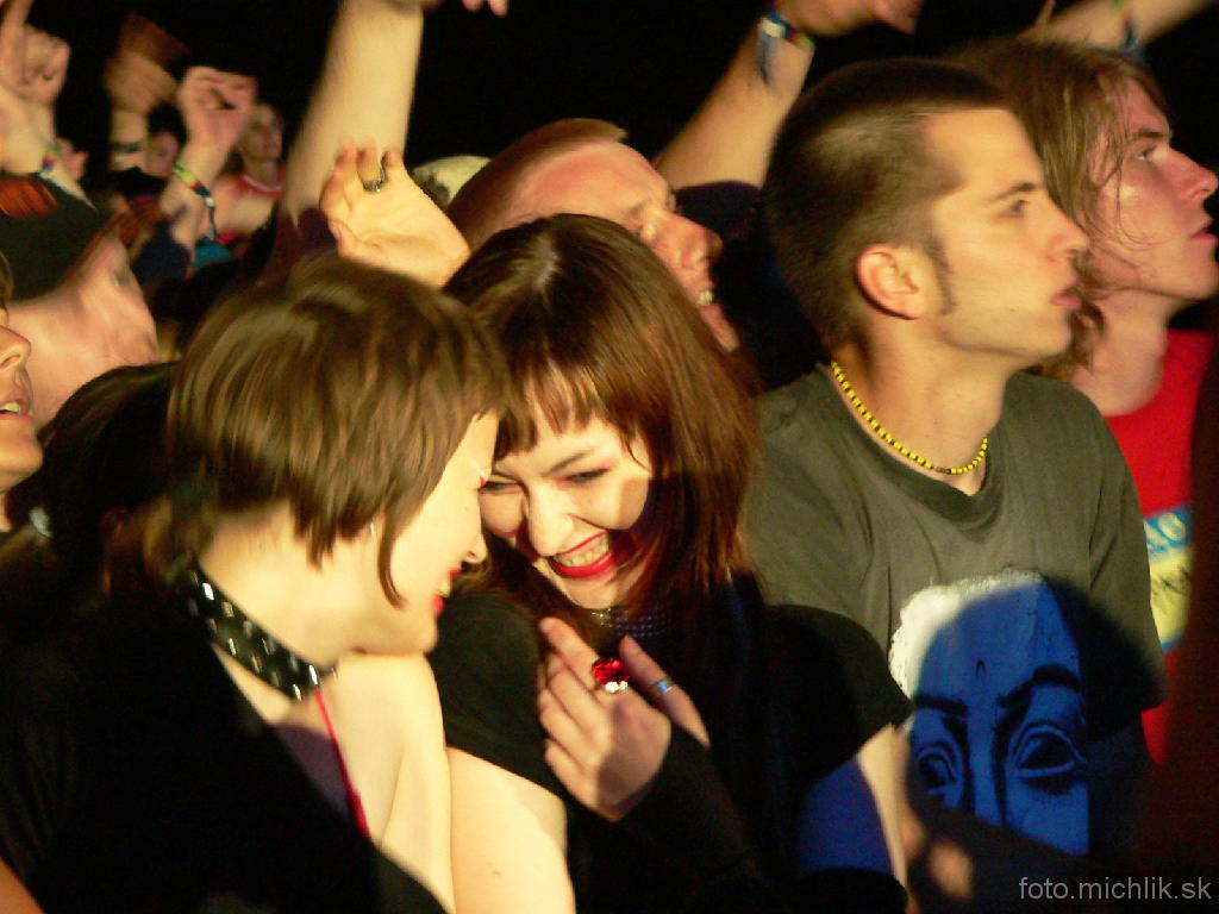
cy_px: 457
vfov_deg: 13.1
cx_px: 610
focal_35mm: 113
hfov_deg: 17.4
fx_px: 3979
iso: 400
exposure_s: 1/20
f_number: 2.8
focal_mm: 18.8
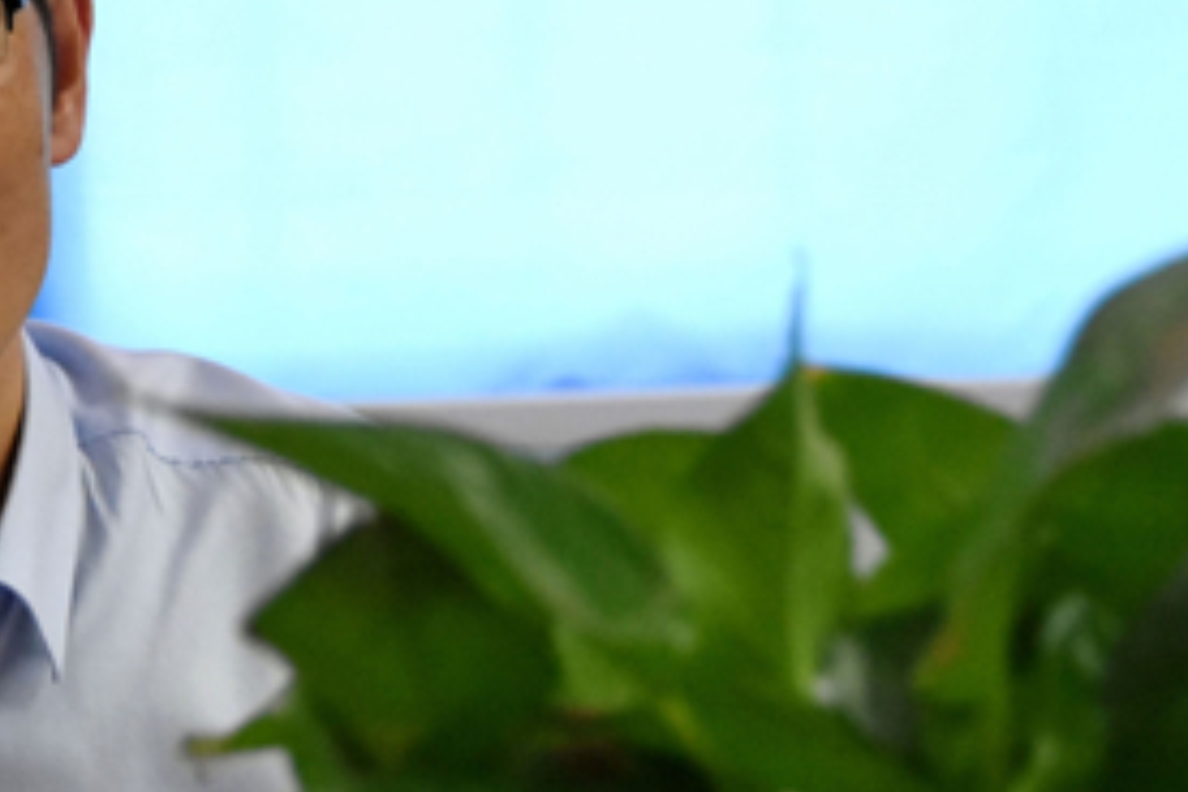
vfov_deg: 4.5
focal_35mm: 303
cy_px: 260
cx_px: -13
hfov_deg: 6.8
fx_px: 9998
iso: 3200
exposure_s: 1/125
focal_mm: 82
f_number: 5
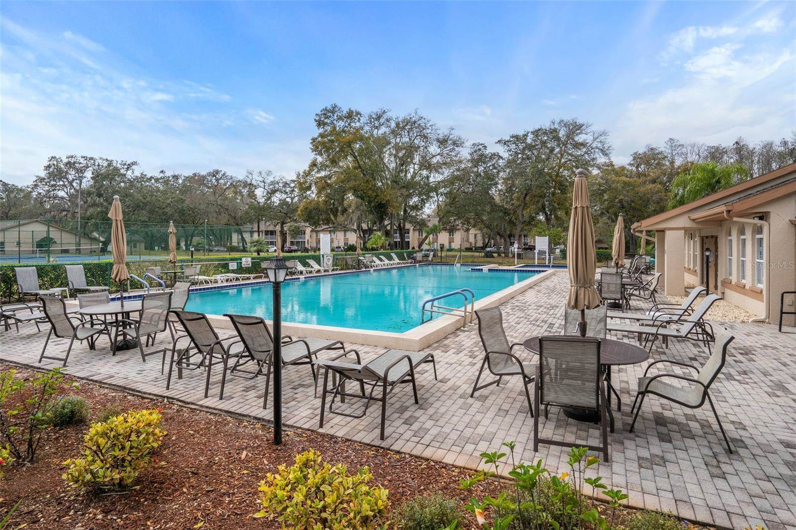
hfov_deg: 90.0
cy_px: 265
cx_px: 398
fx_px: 398
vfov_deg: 67.4
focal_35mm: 18
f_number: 8
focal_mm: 18
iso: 320
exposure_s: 1/250
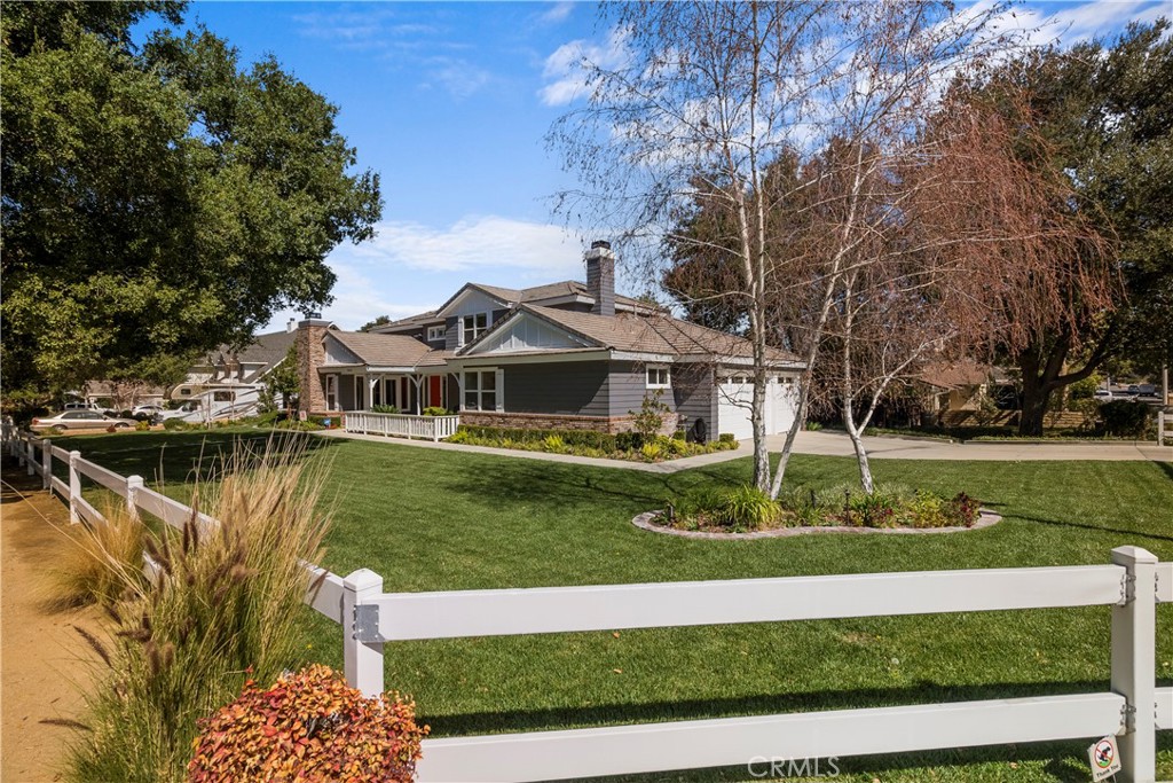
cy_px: 392
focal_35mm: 16
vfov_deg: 73.8
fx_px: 521
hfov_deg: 96.7
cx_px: 586
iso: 250
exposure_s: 1/1000
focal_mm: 16
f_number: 6.3
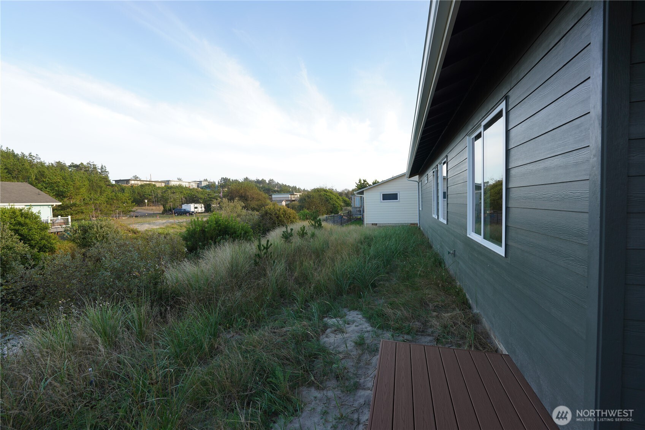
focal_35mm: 14
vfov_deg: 81.2
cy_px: 215
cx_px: 322
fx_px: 251
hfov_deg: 104.3
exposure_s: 1/125
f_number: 4.5
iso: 100
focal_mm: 14
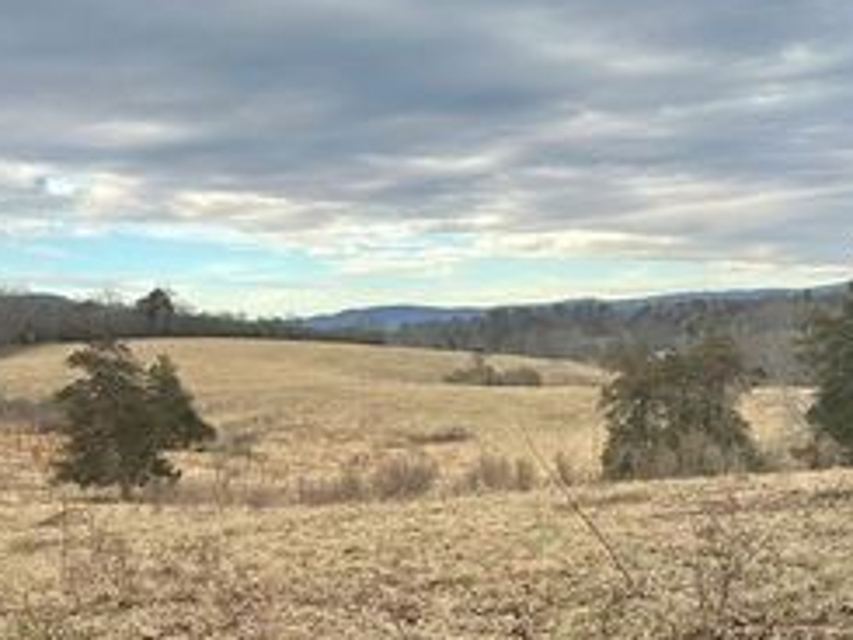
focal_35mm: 49
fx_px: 1208
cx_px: 348
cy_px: 607
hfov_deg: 38.8
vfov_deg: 28.3
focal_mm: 6.86
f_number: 1.78
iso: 80
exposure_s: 1/1009
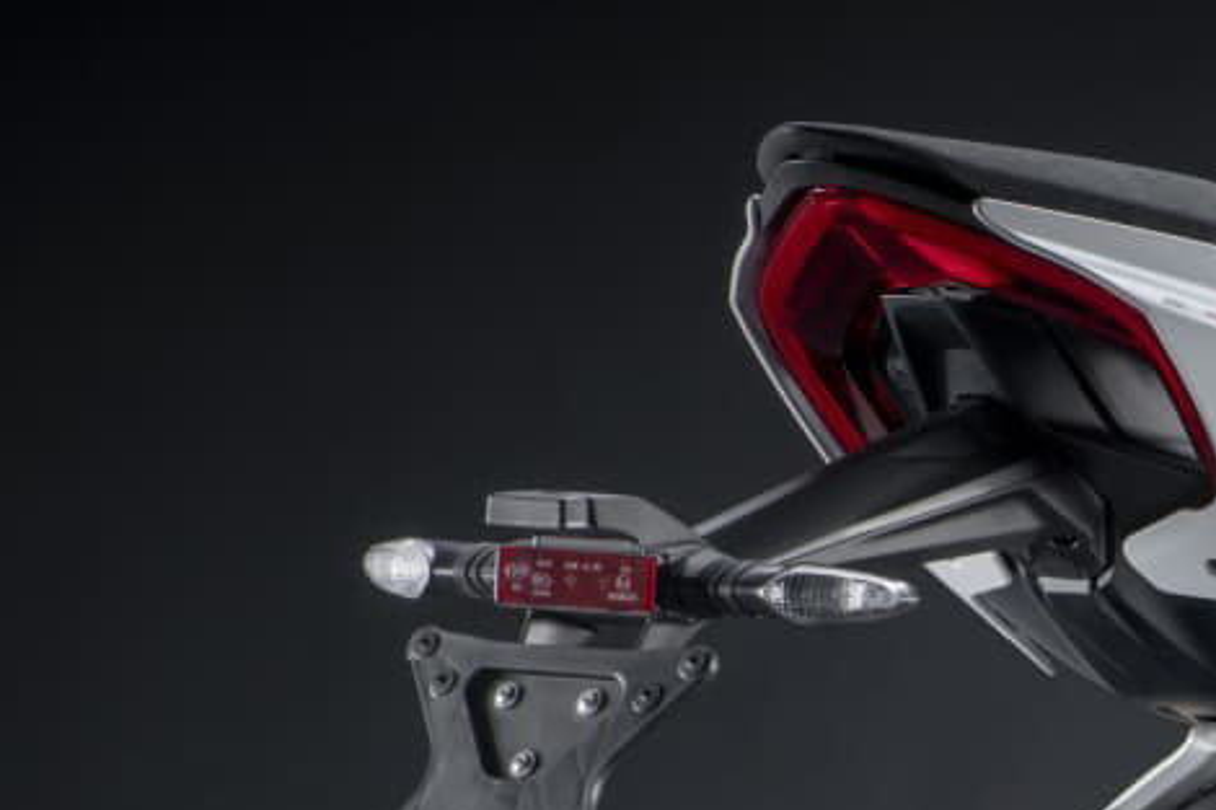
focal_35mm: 429
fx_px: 14485
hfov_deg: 4.8
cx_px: 1653
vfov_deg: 3.2
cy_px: 1074
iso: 100
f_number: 11
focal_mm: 105
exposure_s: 1/160
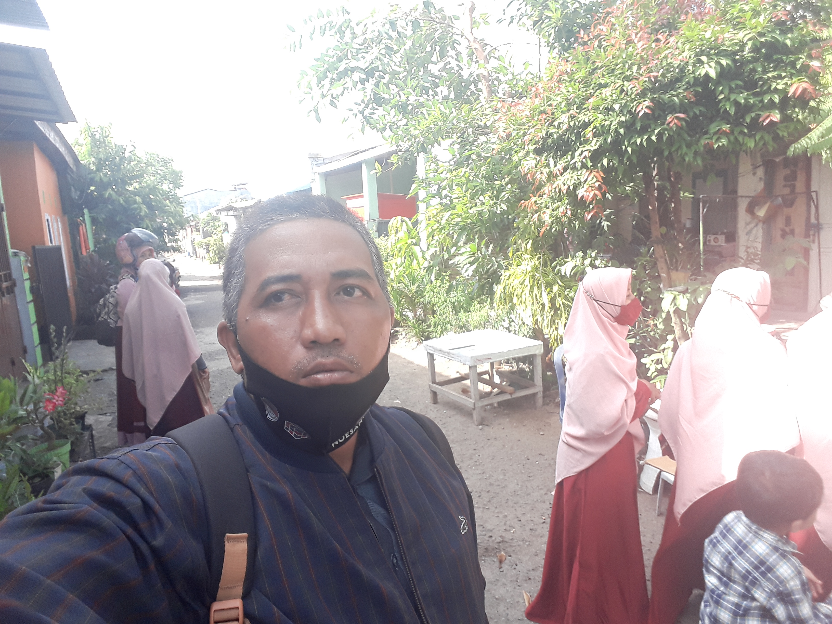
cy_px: 312
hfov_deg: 71.6
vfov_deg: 56.8
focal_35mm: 24
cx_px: 416
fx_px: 577
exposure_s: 1/218
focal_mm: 2.53
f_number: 1.9
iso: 40
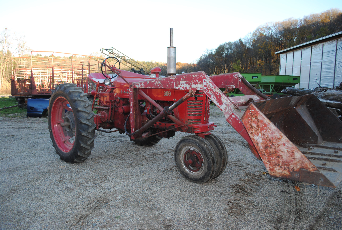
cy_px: 115
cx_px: 171
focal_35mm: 27
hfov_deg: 67.3
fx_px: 257
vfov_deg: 48.1
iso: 110
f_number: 3.5
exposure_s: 1/125
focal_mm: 18
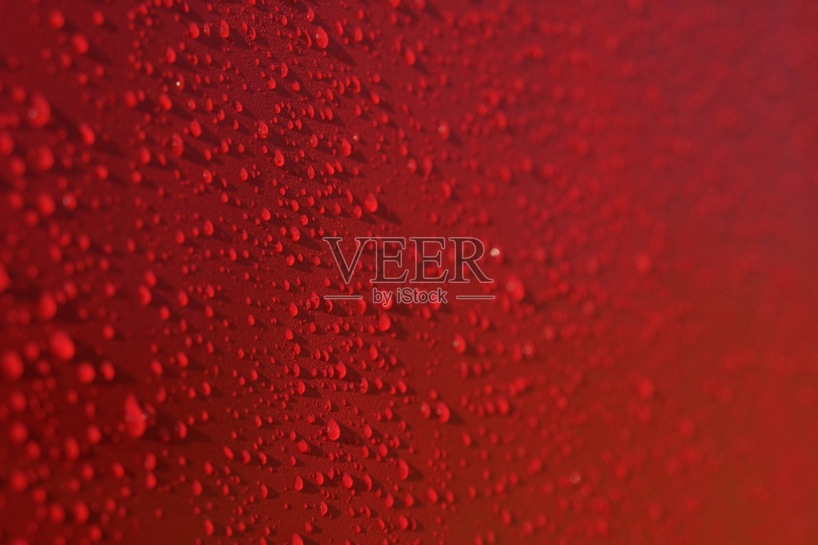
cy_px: 272
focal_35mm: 83
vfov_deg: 16.5
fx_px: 1886
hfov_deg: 24.5
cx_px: 409
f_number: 7.1
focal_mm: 55
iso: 800
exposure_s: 1/1000
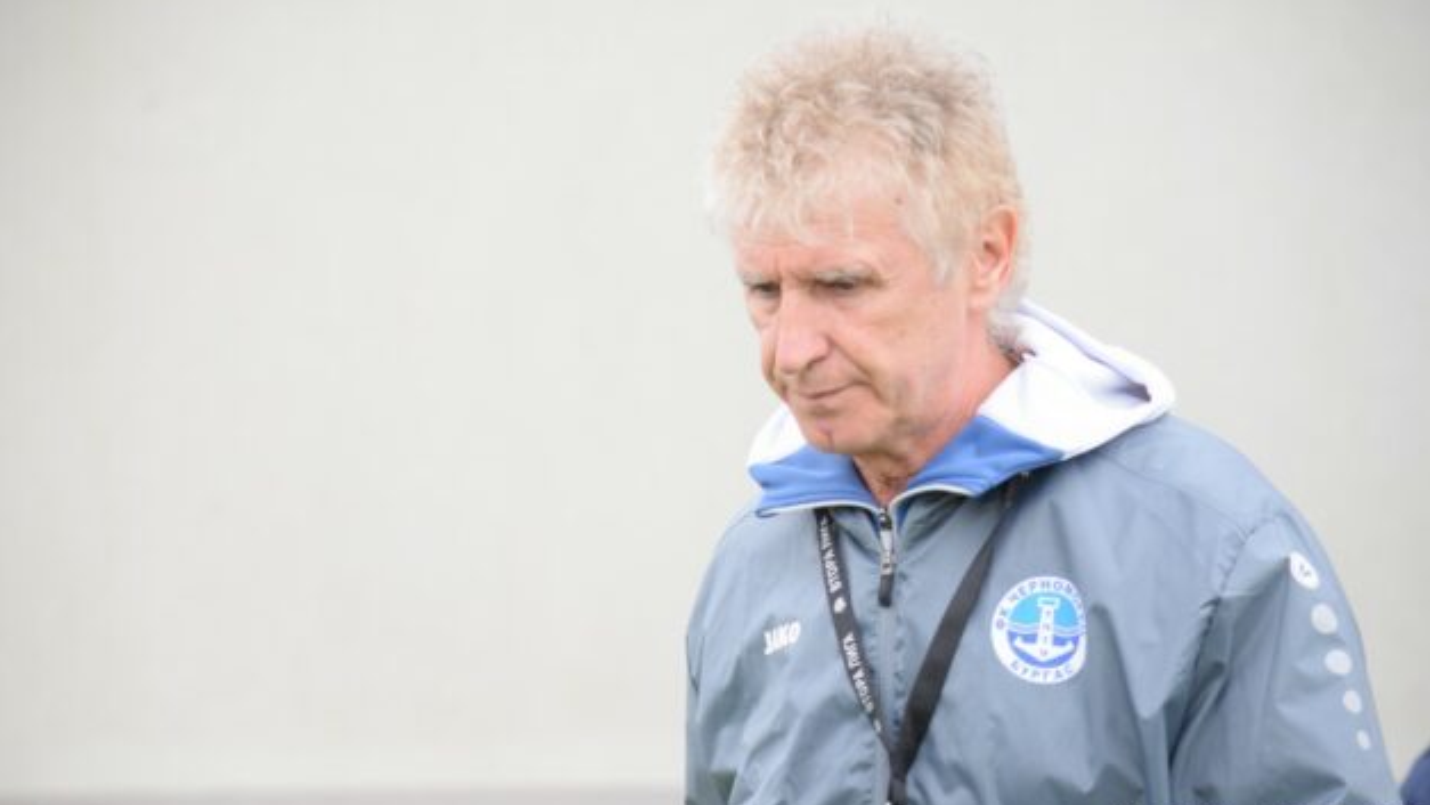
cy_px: 385
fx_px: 6940
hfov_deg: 11.8
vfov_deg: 6.6
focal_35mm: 183
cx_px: 714
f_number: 4.8
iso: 1600
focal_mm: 116
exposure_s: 1/800
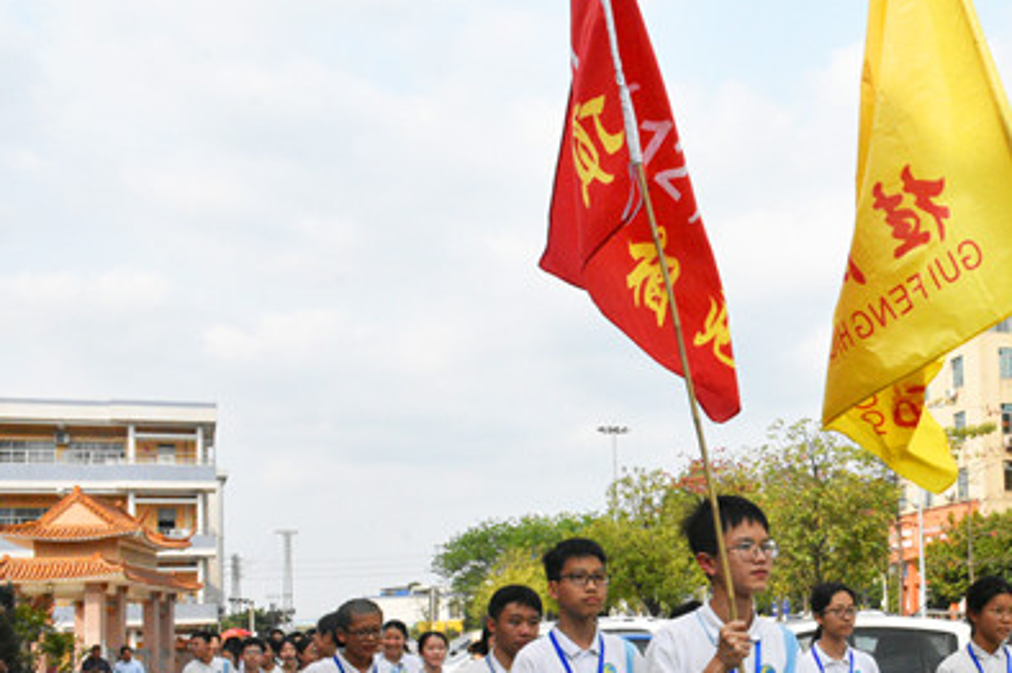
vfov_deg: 27.5
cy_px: 539
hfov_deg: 38.9
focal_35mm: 48
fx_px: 1348
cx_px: 868
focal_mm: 18
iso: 3200
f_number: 18
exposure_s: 1/1250
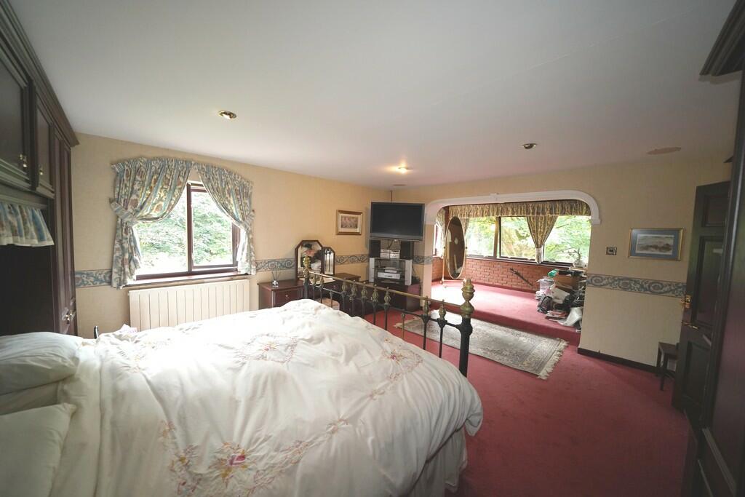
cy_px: 248
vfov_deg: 90.0
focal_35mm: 12
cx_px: 372
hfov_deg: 112.6
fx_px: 248
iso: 4000
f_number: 4
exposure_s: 1/160
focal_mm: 12
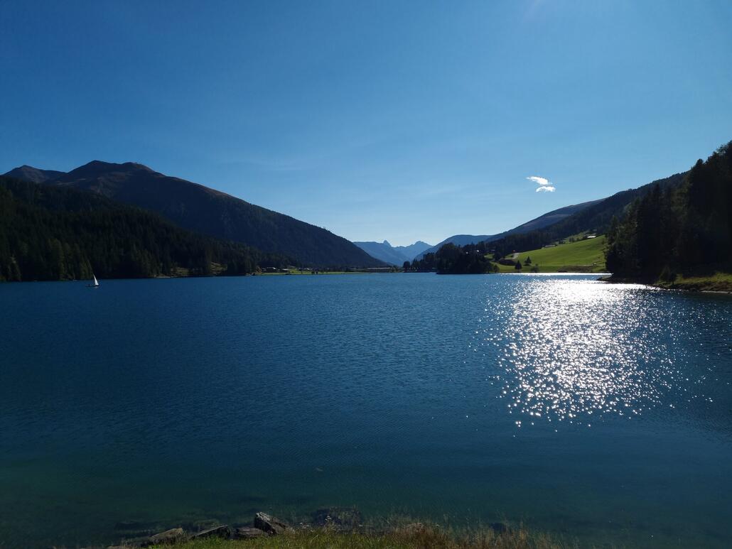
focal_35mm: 26
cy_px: 274
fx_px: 550
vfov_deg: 53.1
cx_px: 366
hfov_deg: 67.3
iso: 50
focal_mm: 5.4
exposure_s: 1/4695
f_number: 1.8
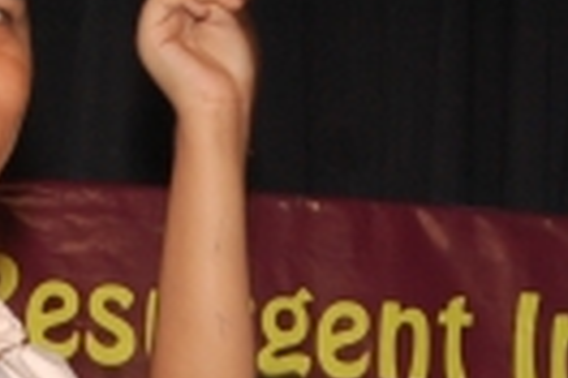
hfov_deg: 6.2
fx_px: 5285
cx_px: 340
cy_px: 520
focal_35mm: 335
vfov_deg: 4.1
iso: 400
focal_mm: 46
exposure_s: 1/125
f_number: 5.6
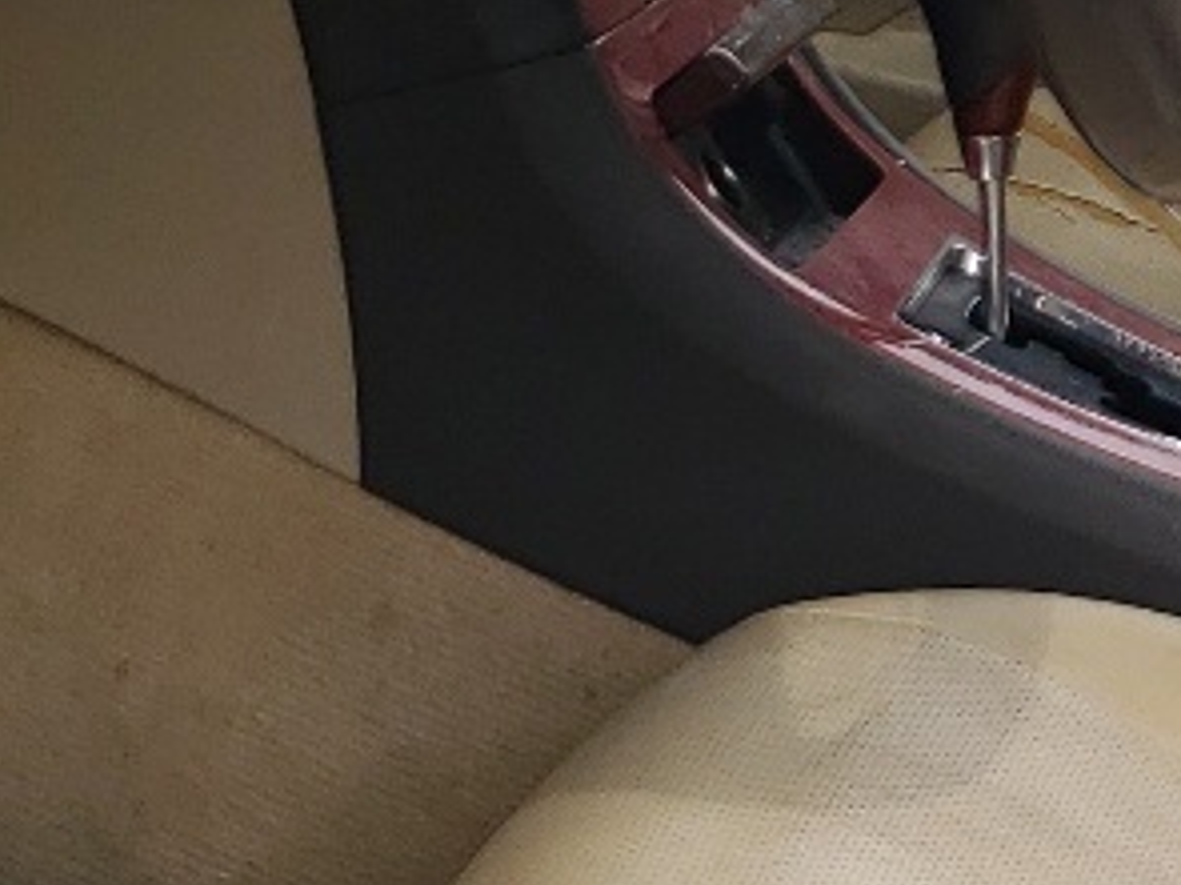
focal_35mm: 141
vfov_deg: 10.5
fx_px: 4809
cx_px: 2046
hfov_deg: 12.9
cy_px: 412
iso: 50
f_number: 1.5
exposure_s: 1/1250
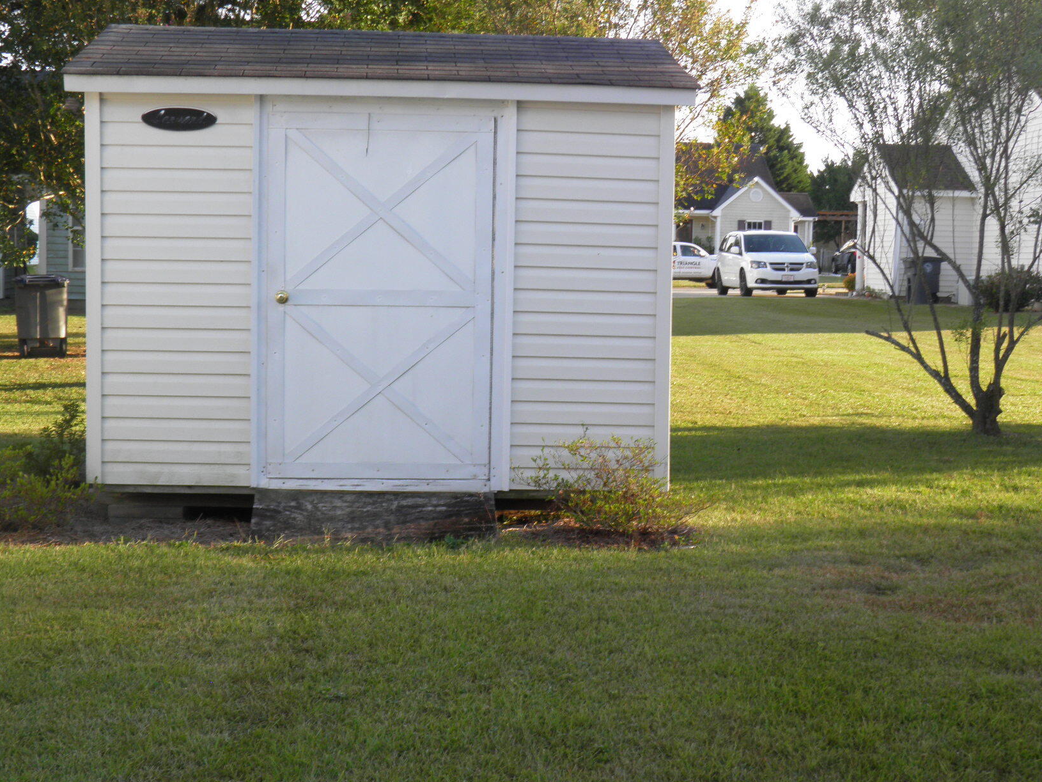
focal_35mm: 49
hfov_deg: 38.9
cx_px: 479
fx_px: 1475
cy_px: 384
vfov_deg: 29.7
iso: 50
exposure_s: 1/60
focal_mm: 7.1
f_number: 4.5
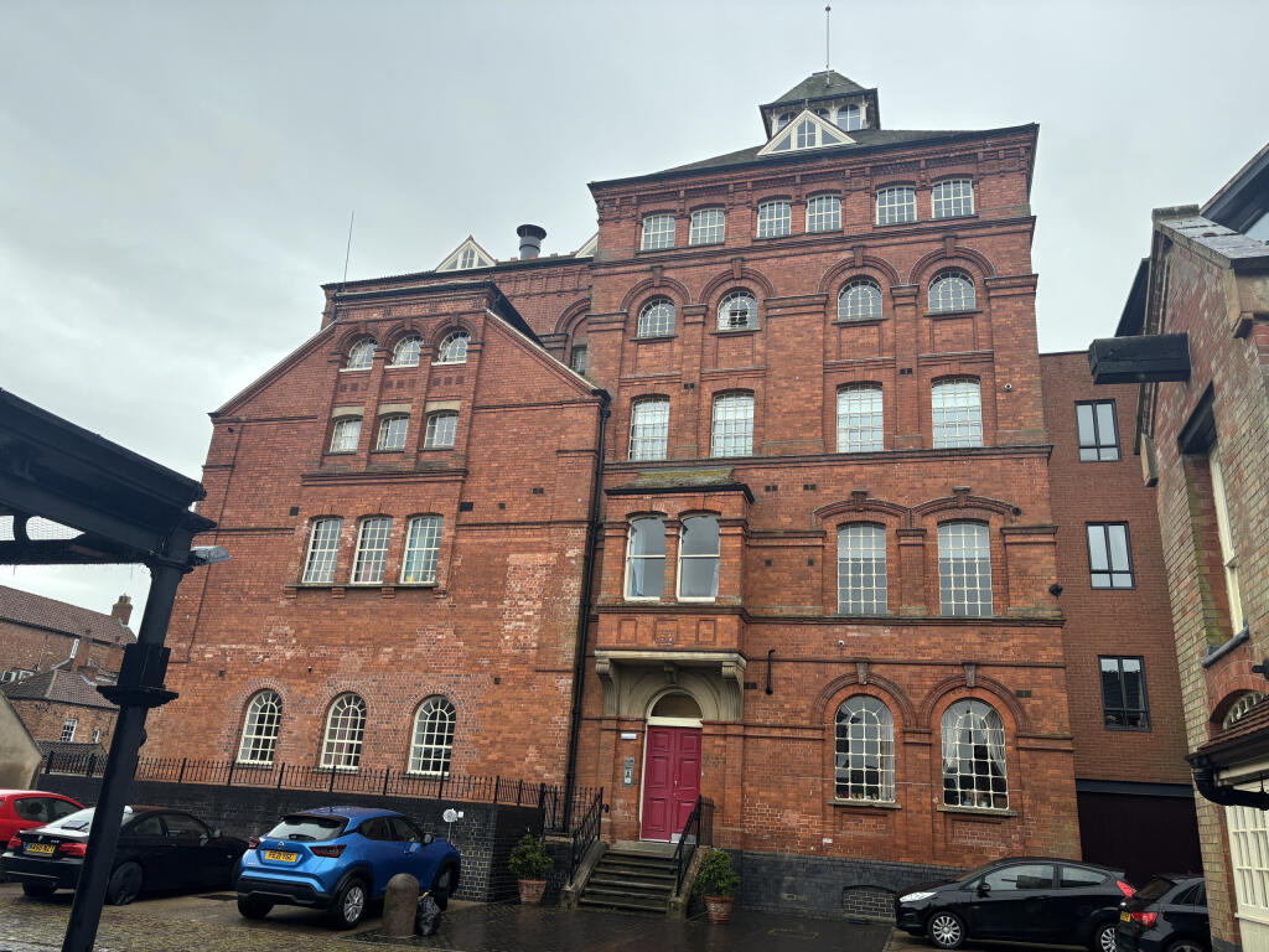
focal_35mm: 26
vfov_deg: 53.1
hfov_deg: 67.3
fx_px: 953
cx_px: 634
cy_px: 476
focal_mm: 5.96
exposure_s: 1/604
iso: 50
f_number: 1.6
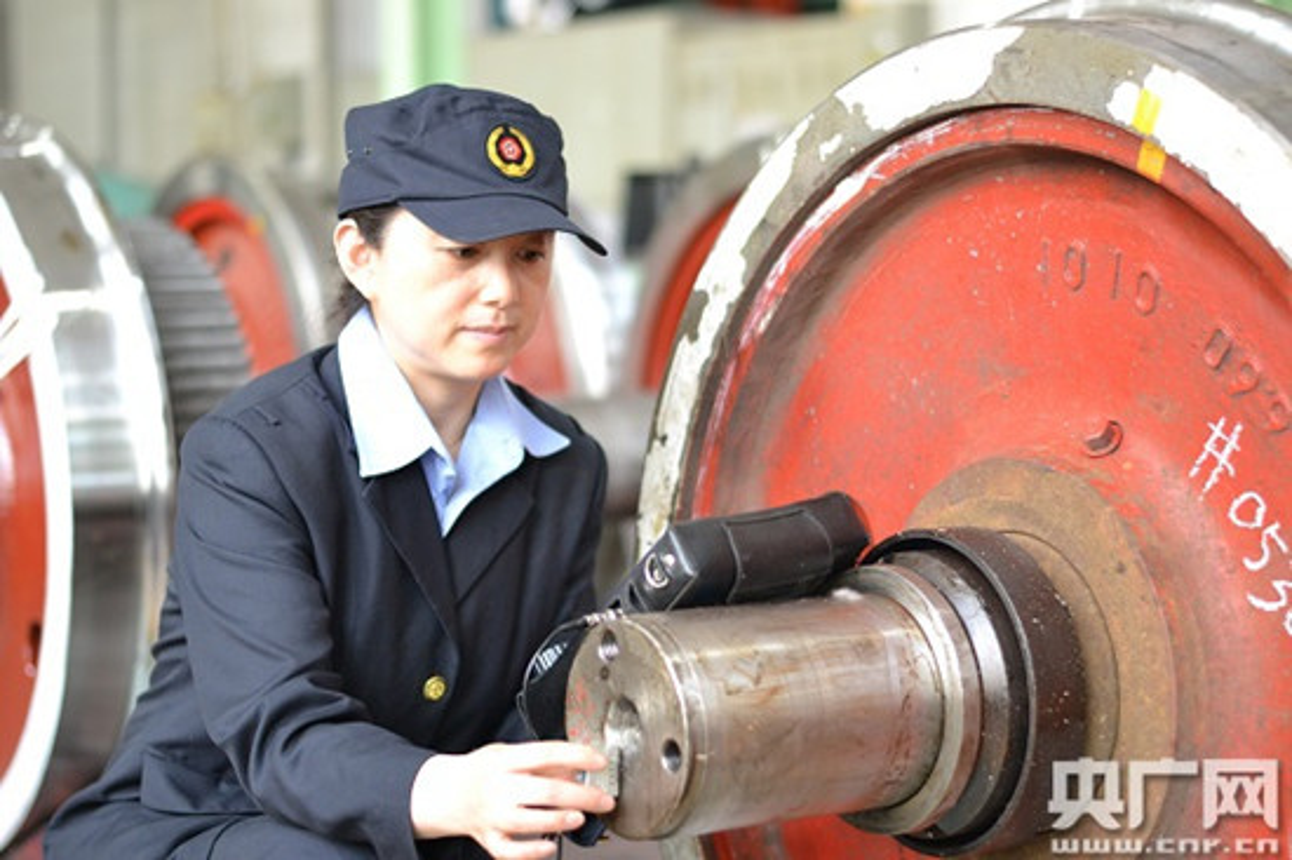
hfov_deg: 27.0
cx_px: 646
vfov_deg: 18.2
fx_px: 2690
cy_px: 430
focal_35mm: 75
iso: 800
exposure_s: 1/125
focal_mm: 50
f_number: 1.8
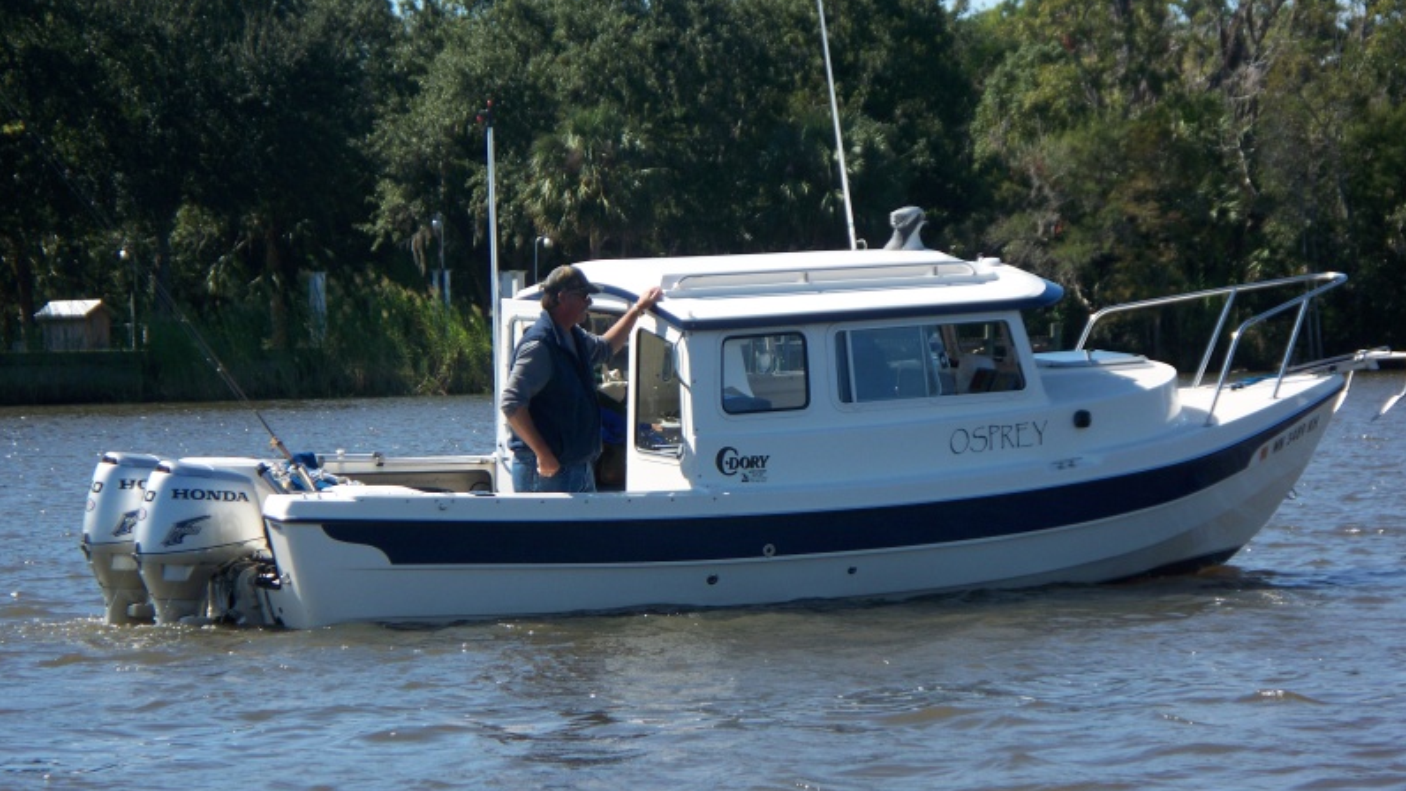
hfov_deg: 14.3
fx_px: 5593
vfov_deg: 8.1
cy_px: 388
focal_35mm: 150
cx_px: 703
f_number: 4.4
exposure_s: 1/400
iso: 64
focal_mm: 28.83
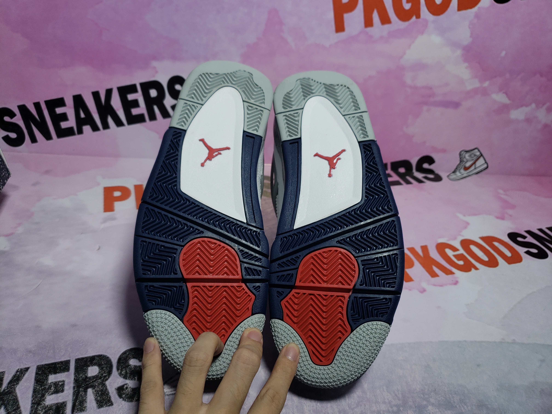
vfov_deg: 53.1
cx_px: 276
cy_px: 207
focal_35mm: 26
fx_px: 415
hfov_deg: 67.3
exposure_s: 1/681
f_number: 1.5
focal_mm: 4.3
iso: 50
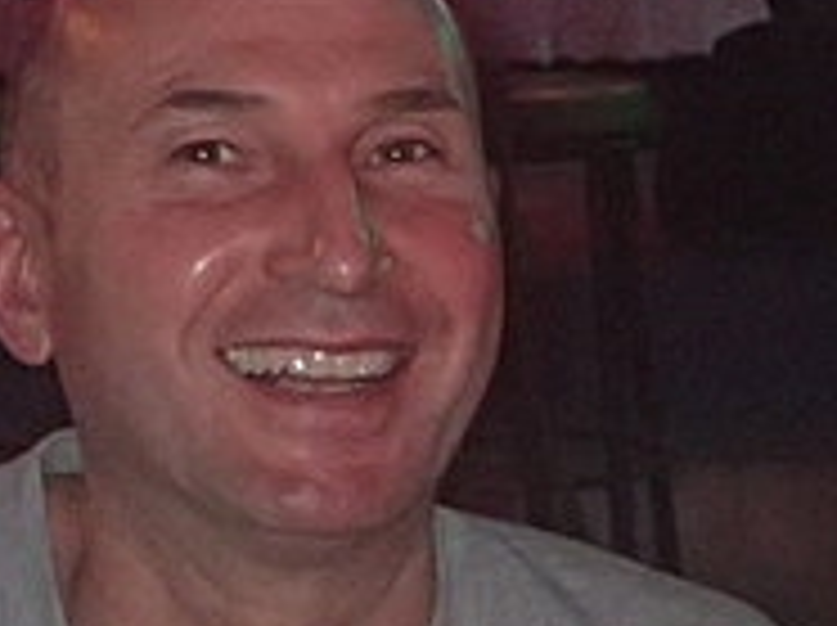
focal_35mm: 198
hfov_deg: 9.9
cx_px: 999
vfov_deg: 7.4
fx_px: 4781
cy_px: 887
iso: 800
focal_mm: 8.41
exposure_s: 1/50
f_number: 3.1
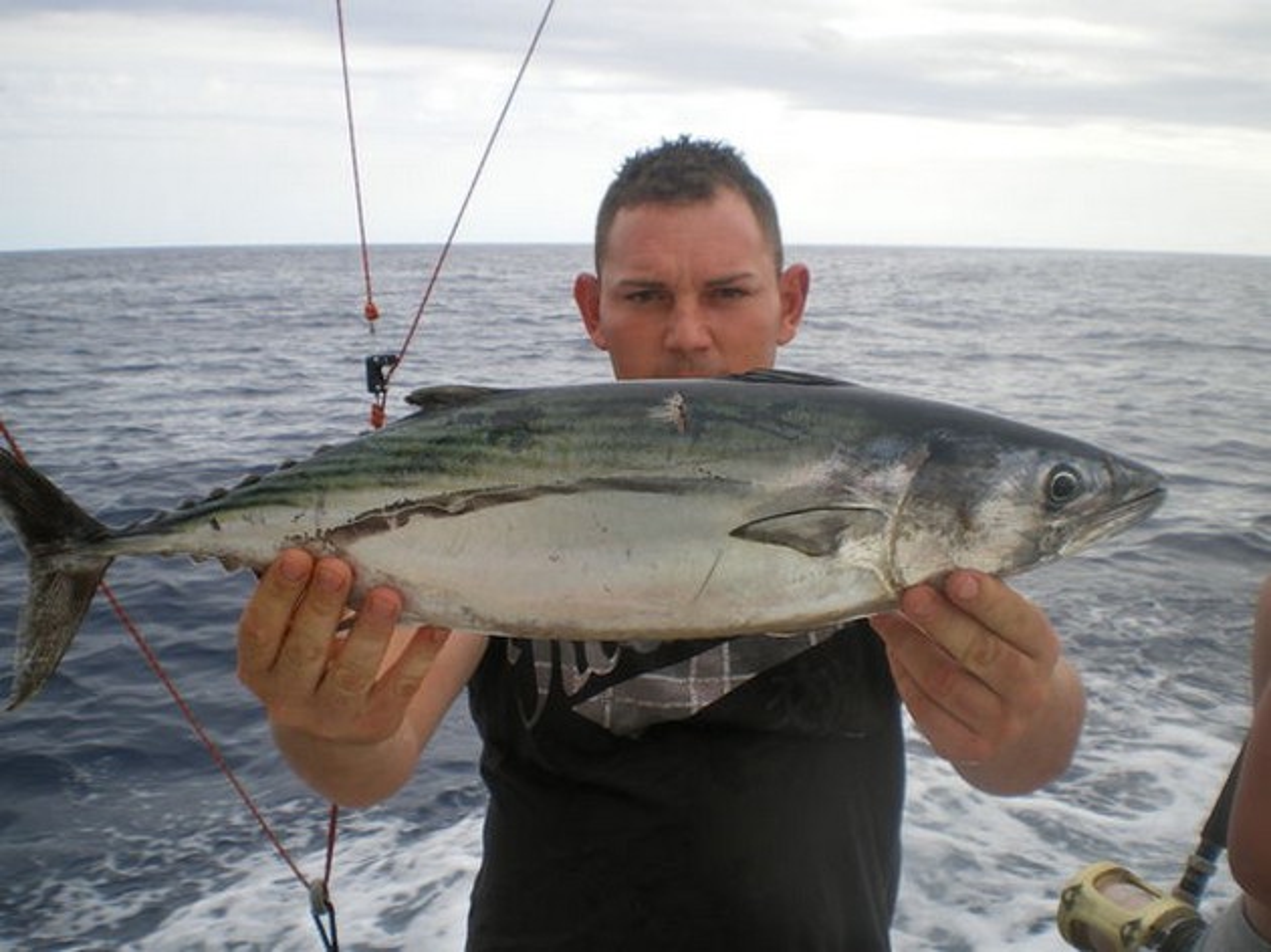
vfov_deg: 39.6
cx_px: 636
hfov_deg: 51.4
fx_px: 1321
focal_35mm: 36
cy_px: 476
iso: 50
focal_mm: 6.3
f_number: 4.6
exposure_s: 1/200
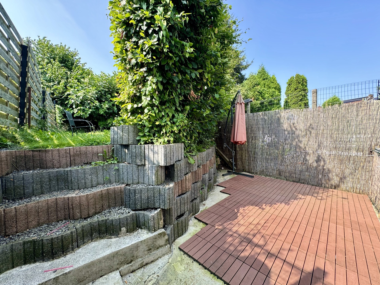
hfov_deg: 102.1
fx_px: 154
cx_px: 190
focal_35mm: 14
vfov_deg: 85.7
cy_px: 142
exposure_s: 1/170
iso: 40
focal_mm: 2.22
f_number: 2.2
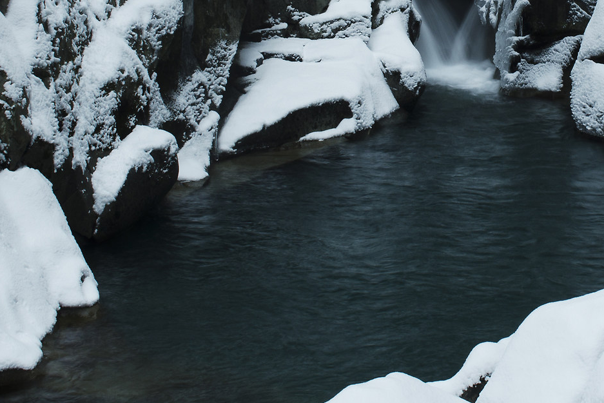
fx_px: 1544
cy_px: -25
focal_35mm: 92
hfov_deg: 21.9
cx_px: 463
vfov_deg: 14.6
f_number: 13
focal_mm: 24
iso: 100
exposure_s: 1/3
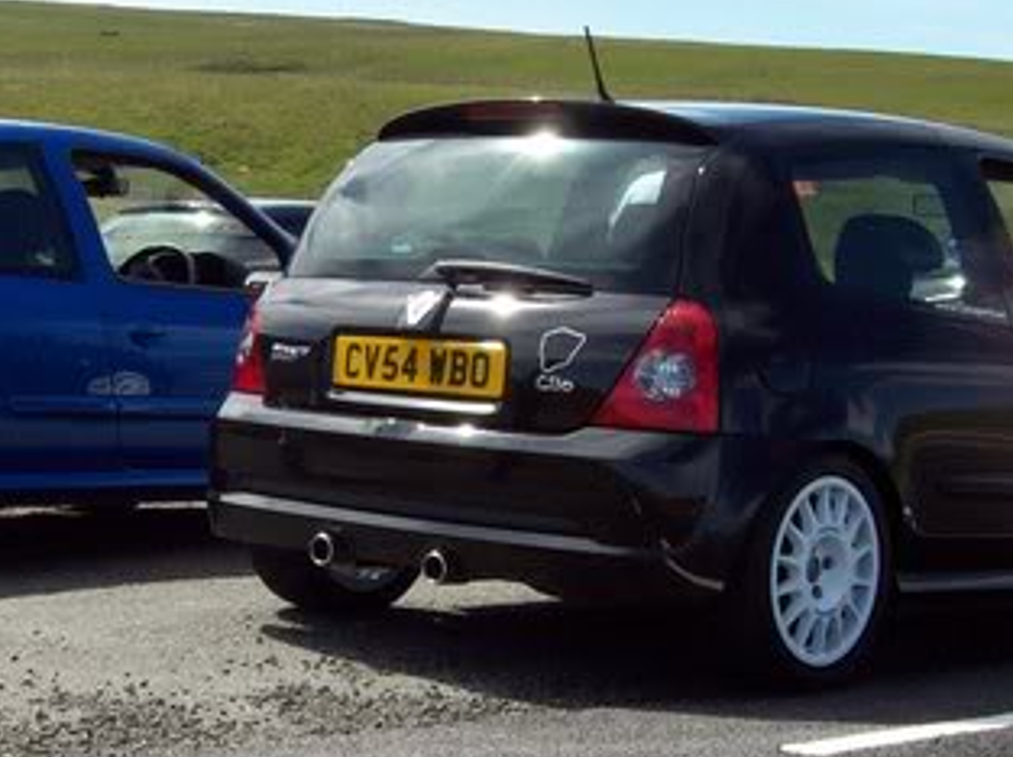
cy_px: 425
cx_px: 251
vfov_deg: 16.0
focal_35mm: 92
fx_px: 2689
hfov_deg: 21.2
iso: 80
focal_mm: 6
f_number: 4.8
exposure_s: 1/433
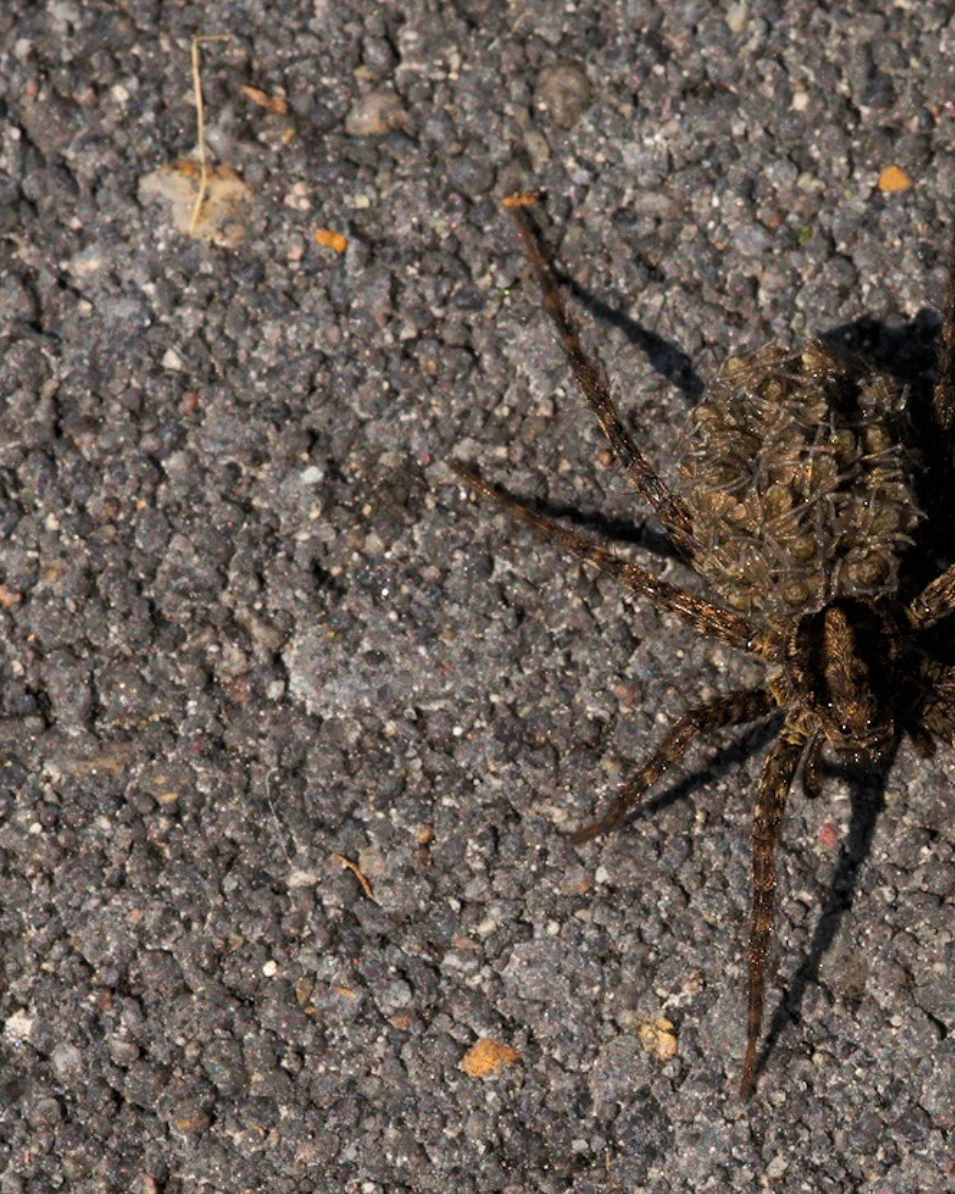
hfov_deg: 6.9
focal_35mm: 223
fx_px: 7868
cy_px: 598
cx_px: 859
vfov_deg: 8.7
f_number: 16
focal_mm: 105
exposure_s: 1/250
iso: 400
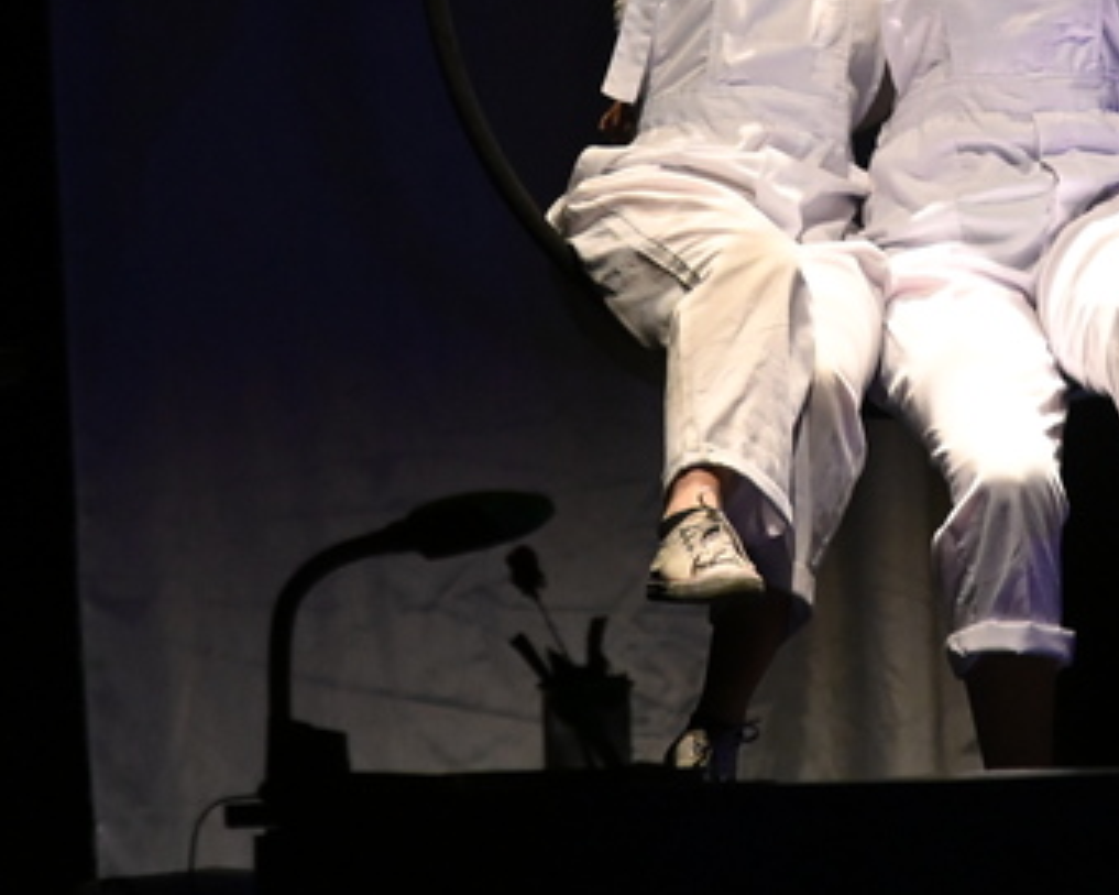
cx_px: 1063
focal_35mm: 532
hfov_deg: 3.6
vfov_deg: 2.9
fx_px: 17614
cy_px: -26
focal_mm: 160
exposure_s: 1/1000
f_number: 2.8
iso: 4000
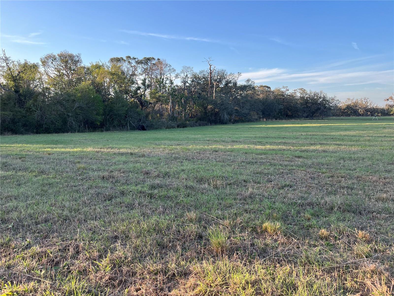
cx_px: 197
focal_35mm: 26
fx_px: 296
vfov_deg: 53.1
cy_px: 148
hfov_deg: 67.3
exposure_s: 1/598
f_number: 1.6
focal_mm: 5.1
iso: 50
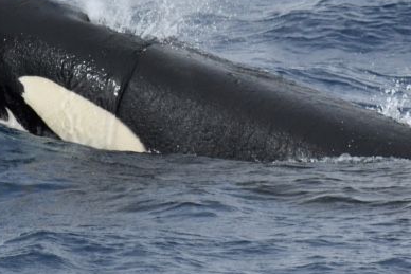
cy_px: 52
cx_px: 258
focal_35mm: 1236
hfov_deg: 1.7
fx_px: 14115
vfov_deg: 1.1
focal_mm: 600
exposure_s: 1/8000
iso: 1400
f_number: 6.3
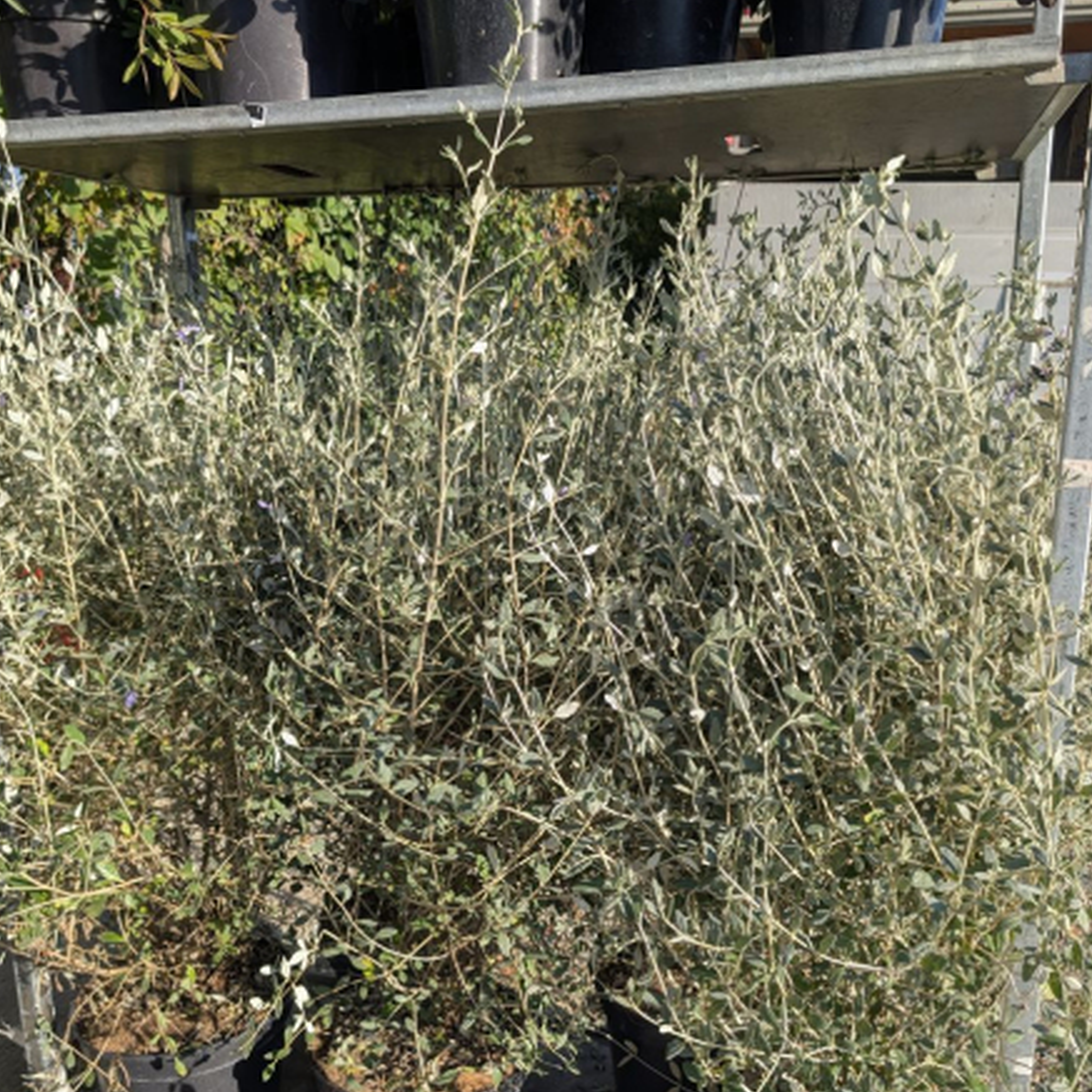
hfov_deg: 55.6
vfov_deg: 55.5
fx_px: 1035
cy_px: 596
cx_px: 542
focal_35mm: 29
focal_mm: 6.9
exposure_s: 1/443
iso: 20
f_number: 1.68
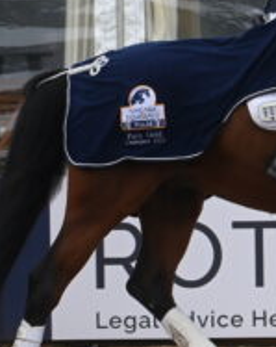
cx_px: 393
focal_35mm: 545
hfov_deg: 2.8
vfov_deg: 3.6
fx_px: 5578
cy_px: 133
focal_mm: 175
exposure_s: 1/640
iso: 2000
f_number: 16
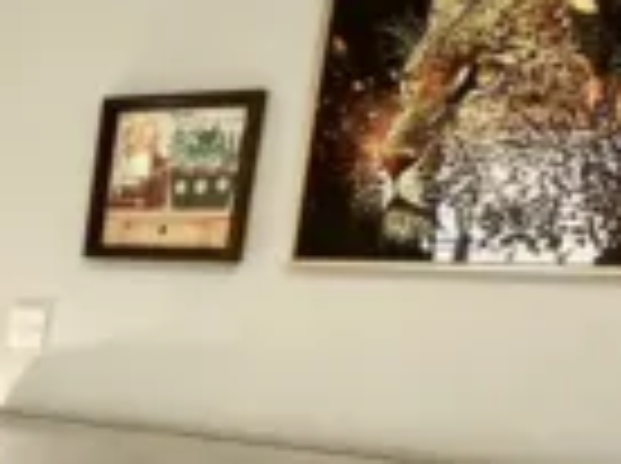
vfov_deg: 20.3
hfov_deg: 20.1
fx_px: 1164
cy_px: 626
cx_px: -536
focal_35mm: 65
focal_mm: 2.22
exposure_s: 1/30
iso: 80
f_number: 2.2
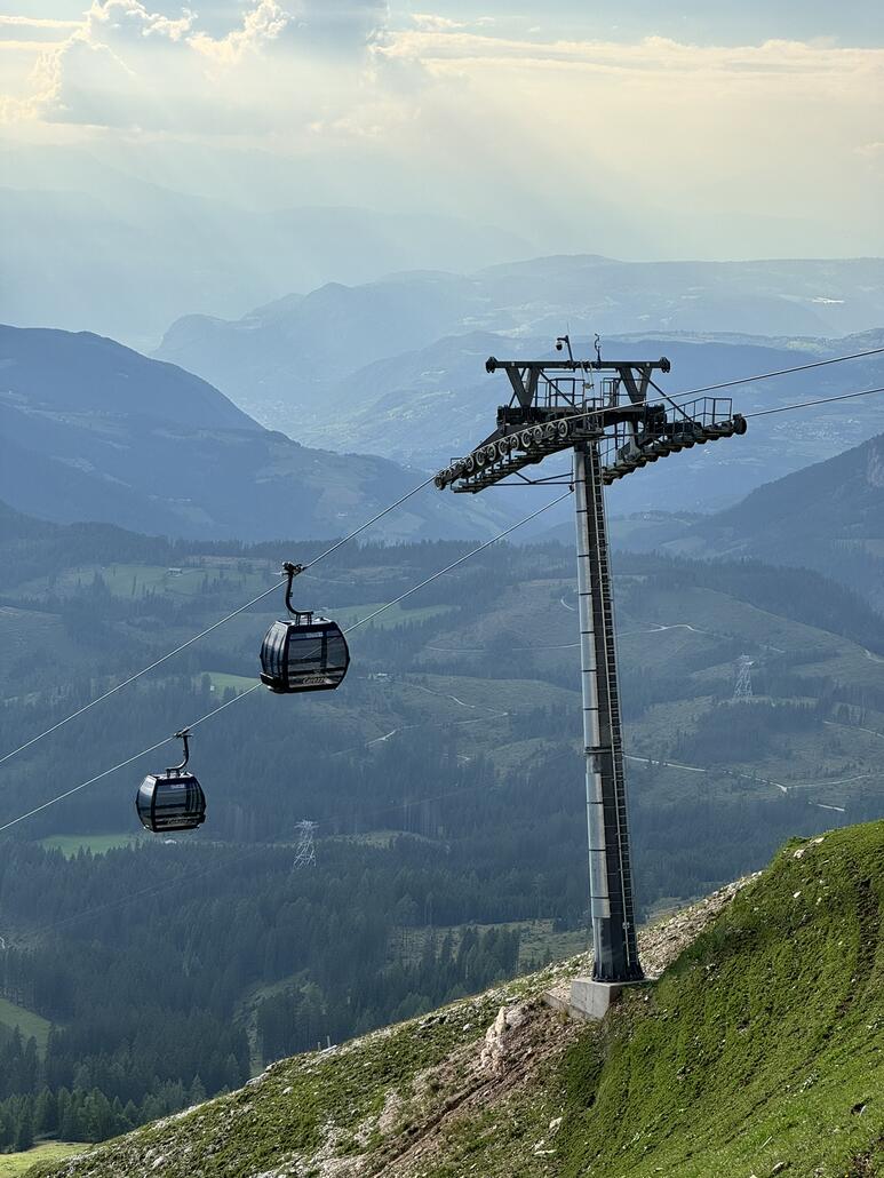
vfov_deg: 25.3
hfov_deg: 19.1
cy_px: 589
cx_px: 442
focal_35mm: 77
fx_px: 2621
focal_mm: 9
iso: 25
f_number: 2.8
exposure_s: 1/690
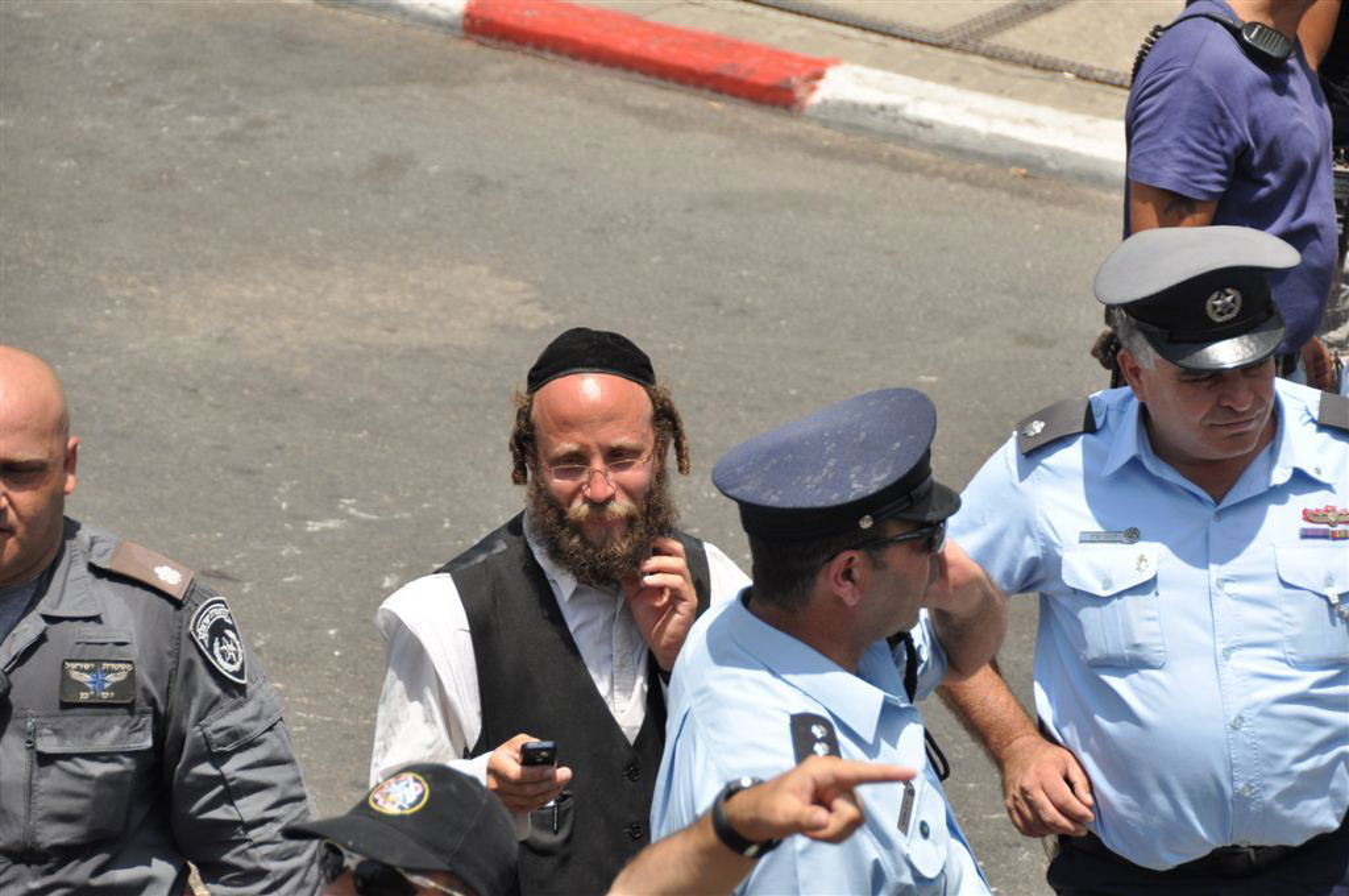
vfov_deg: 8.7
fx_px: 5894
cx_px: 674
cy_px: 448
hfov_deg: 13.1
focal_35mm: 158
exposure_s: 1/1600
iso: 400
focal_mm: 105
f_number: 5.3
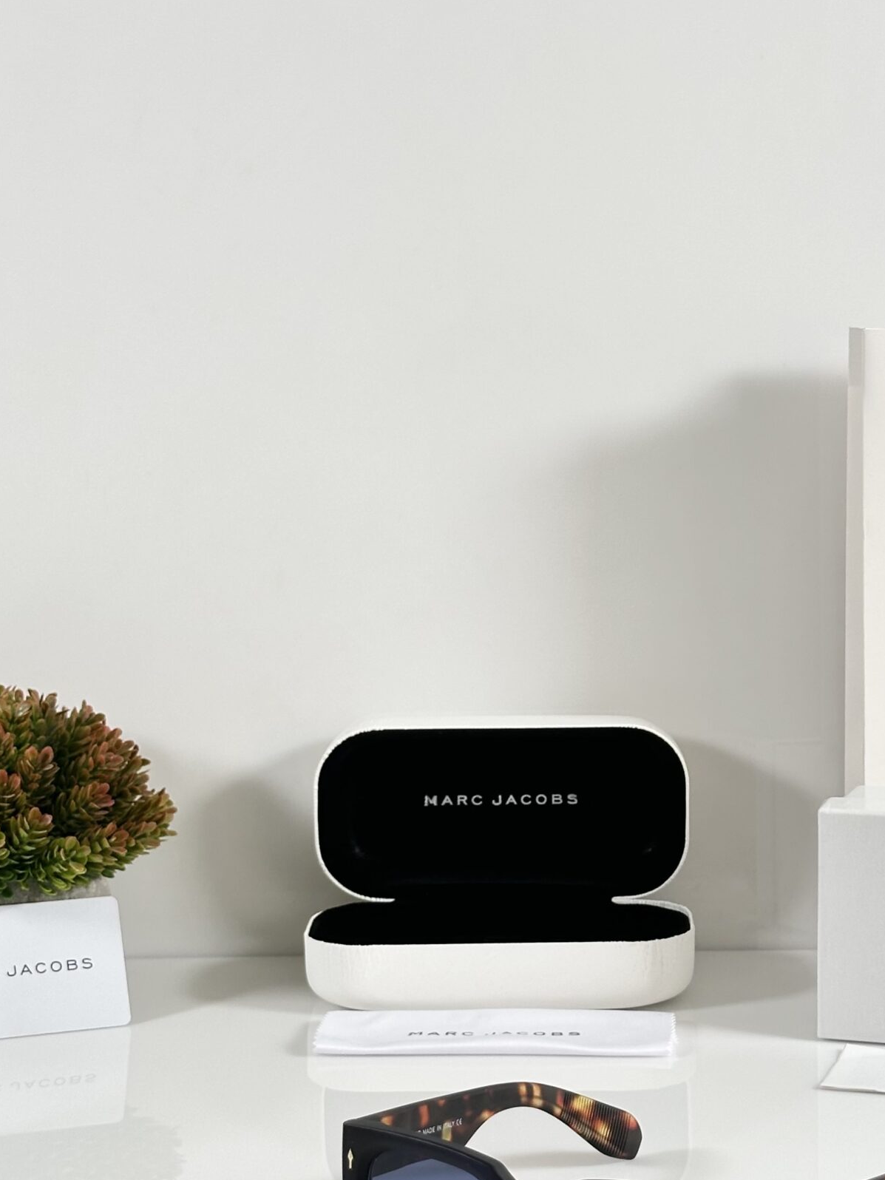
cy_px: 694
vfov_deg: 25.3
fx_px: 2625
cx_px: 577
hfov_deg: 19.1
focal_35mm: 77
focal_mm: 6.86
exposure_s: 1/121
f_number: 1.78
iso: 80
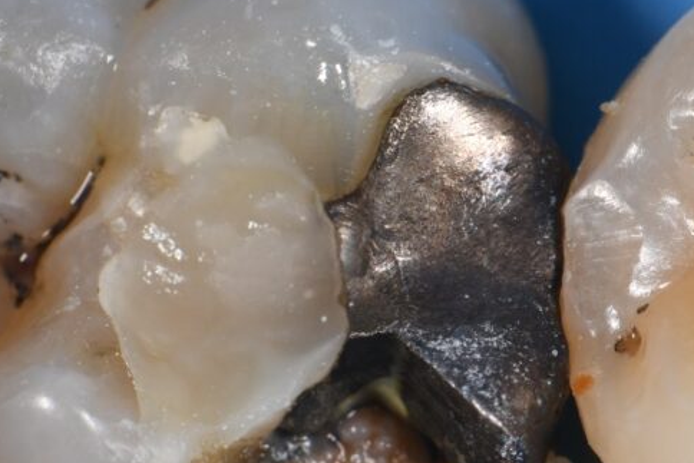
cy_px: 324
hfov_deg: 6.2
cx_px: 225
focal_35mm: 332
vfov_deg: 4.1
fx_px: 6402
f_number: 29
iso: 200
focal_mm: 105
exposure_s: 1/160
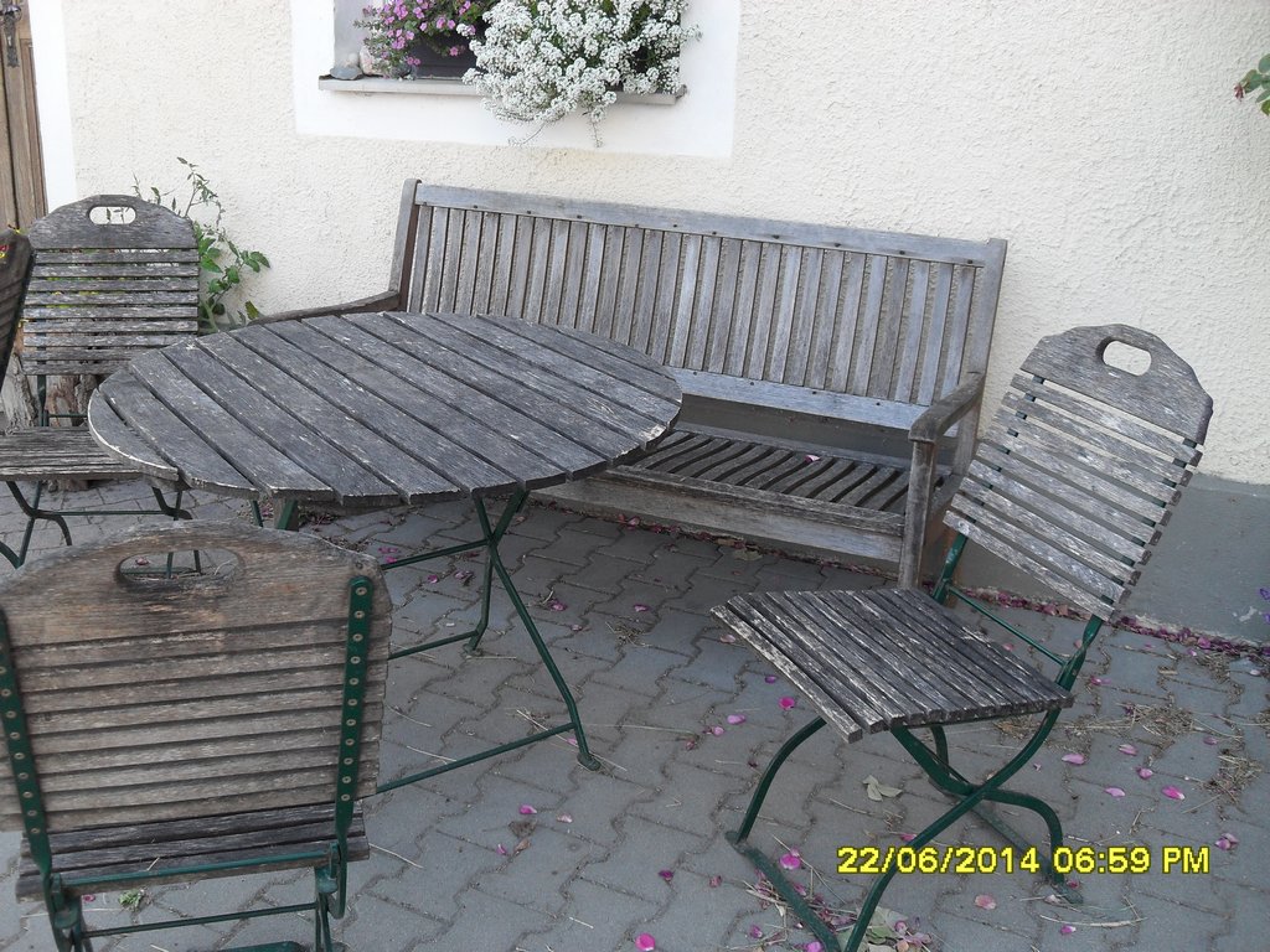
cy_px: 476
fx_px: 1284
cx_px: 635
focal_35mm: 35
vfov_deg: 40.7
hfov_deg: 52.6
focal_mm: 6.2
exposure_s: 1/125
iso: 100
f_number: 2.8
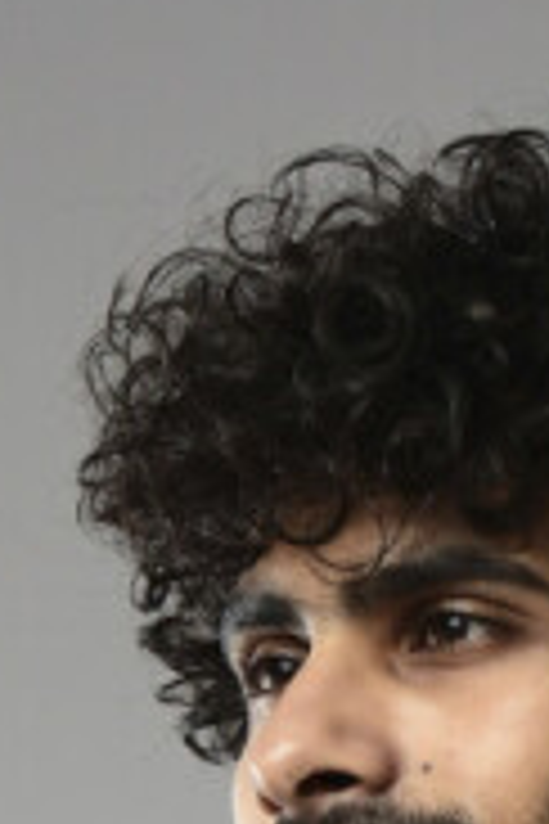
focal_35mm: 328
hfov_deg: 4.2
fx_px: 7502
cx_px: 364
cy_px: 2598
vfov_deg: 5.8
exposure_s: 1/125
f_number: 6.3
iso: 400
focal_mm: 50
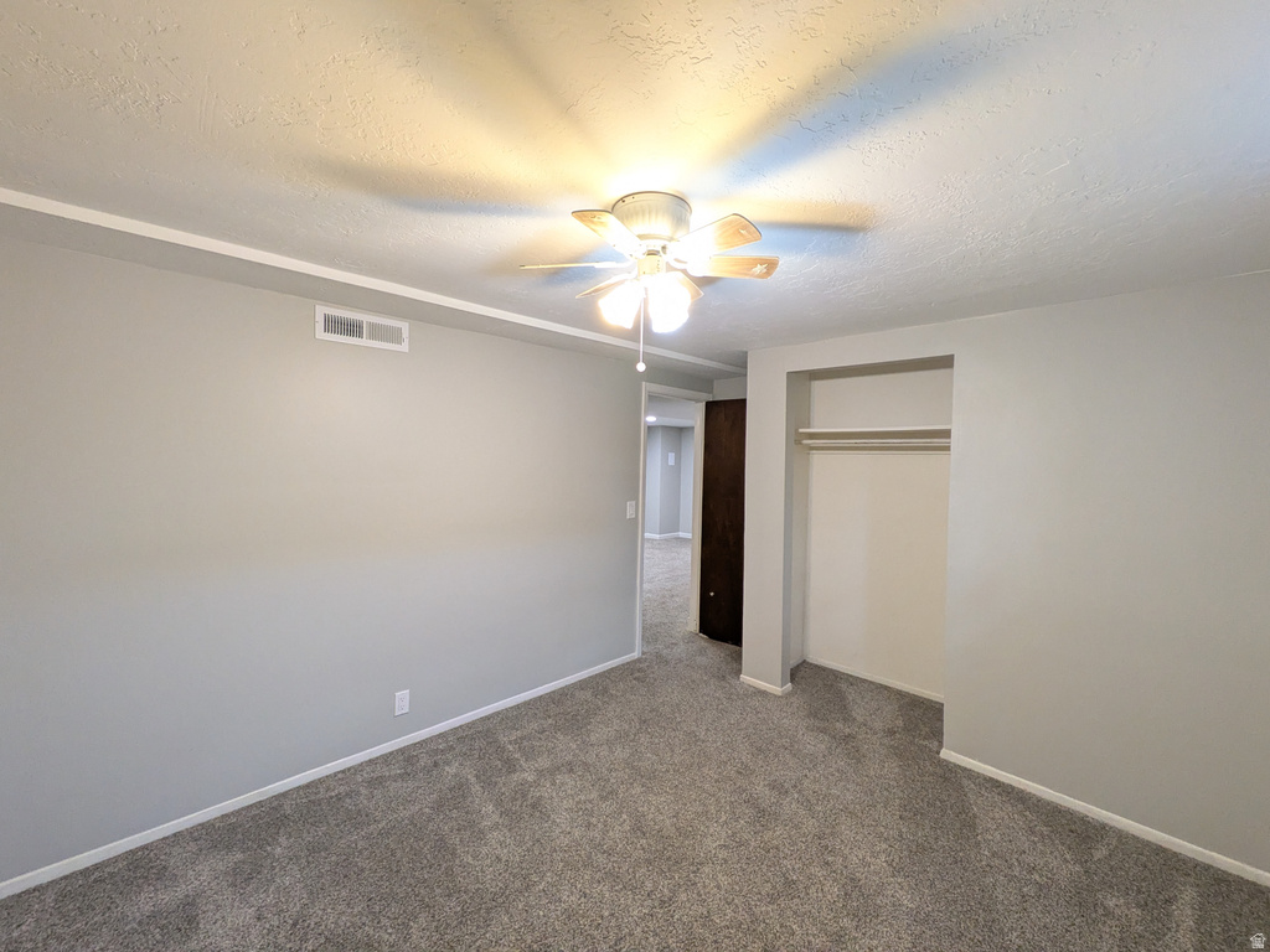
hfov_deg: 102.1
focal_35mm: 14
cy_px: 476
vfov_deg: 85.7
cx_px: 635
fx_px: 514
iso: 324
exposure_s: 1/60
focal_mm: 1.83
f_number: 2.2
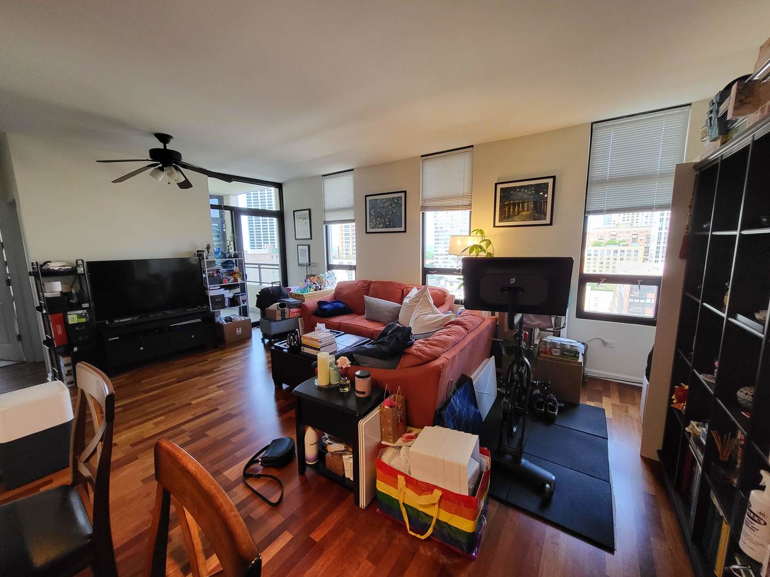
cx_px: 385
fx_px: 289
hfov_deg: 106.2
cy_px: 288
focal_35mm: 13
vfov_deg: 89.9
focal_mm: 1.74
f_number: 2.2
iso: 250
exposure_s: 1/60
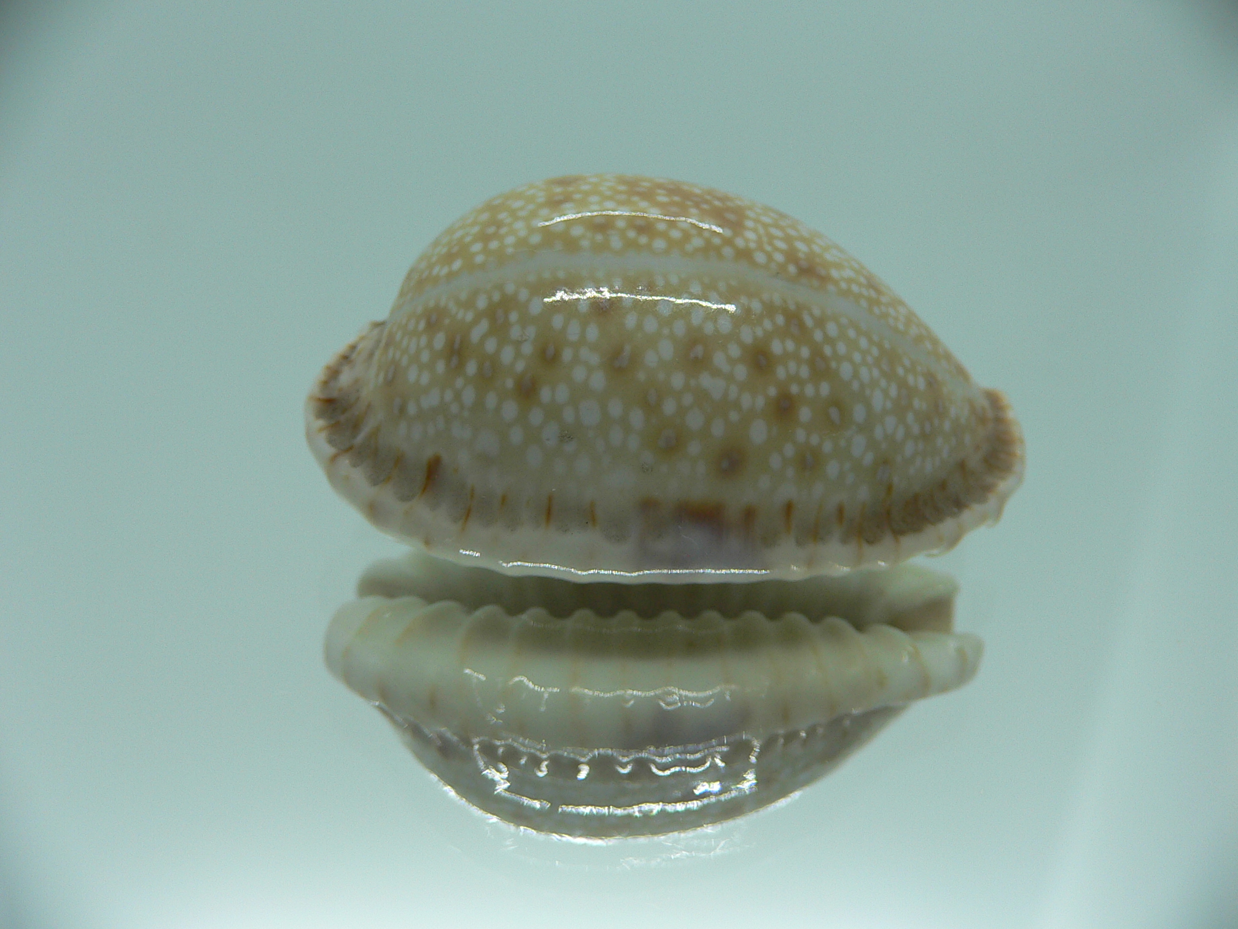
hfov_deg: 52.6
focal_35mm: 35
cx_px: 619
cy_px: 464
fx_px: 1252
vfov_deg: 40.7
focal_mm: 4.6
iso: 80
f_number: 2.8
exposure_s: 1/60
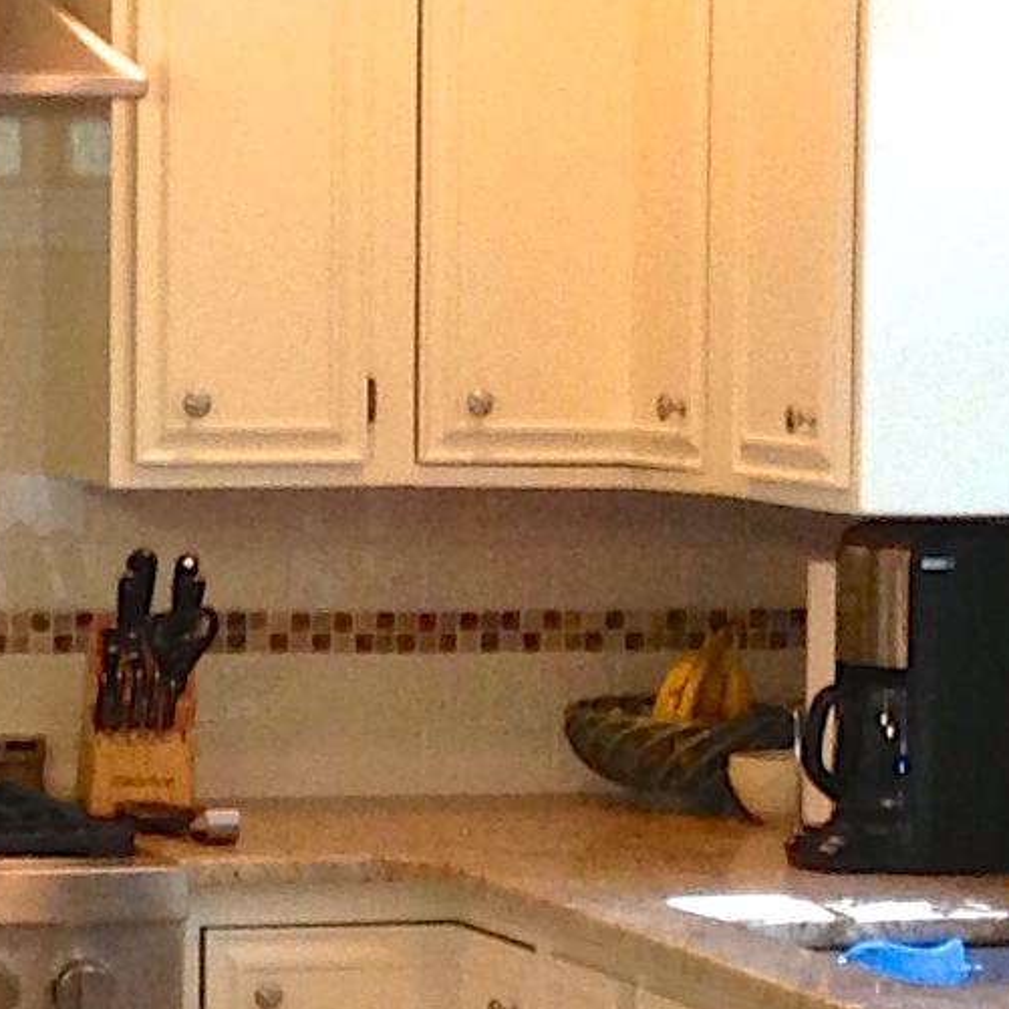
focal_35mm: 190
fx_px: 6266
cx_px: 522
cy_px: 622
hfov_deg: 9.2
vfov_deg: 9.2
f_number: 2.4
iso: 160
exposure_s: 1/20
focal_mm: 4.13
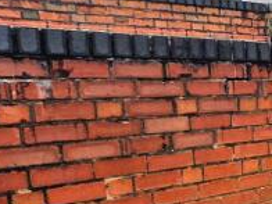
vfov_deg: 21.2
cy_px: 175
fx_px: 534
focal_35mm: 68
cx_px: 518
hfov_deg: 19.4
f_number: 1.9
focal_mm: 2.2
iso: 40
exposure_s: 1/1111
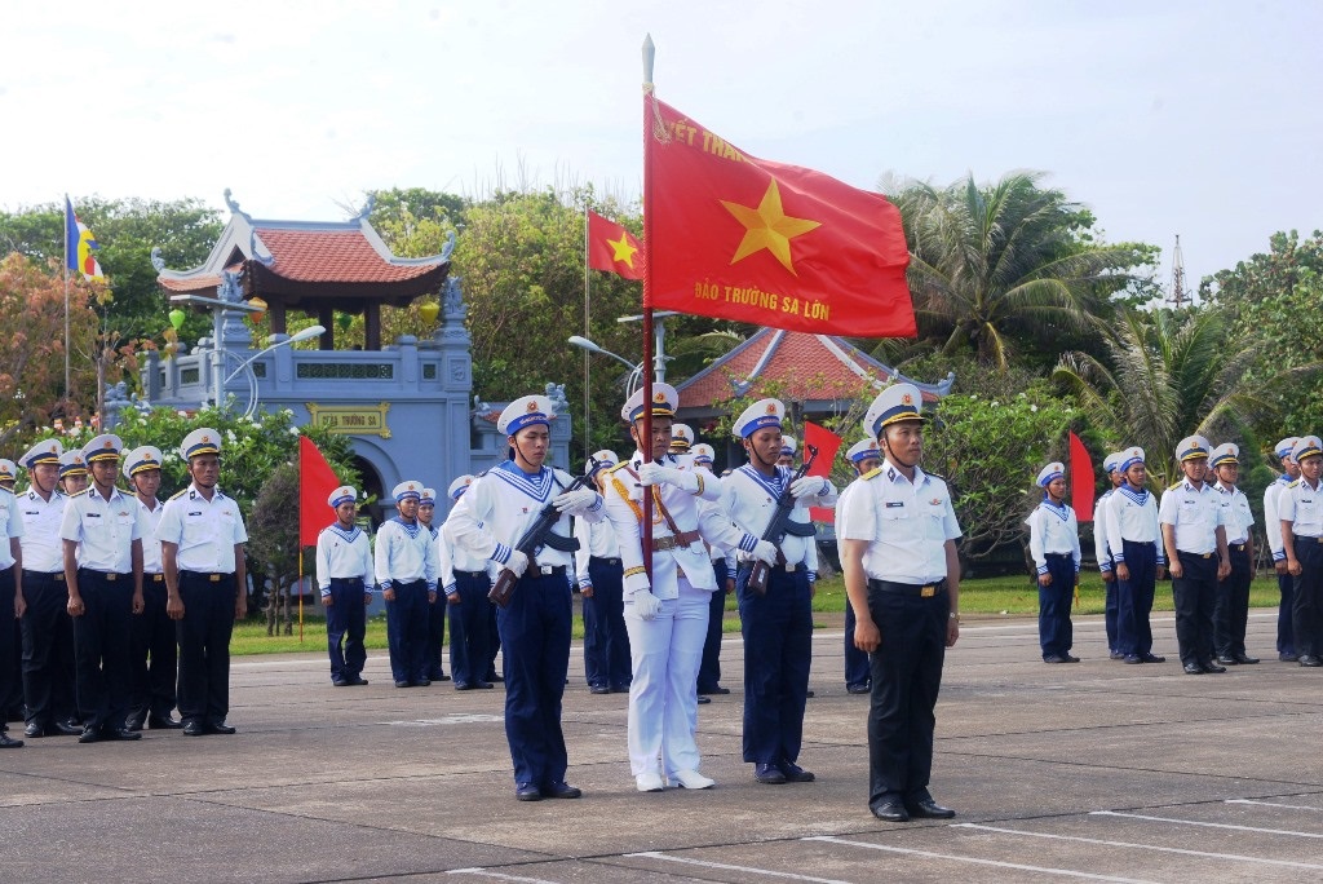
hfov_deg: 23.9
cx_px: 662
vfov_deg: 16.1
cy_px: 442
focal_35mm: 85
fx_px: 3125
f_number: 8
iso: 800
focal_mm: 85
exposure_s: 1/1000
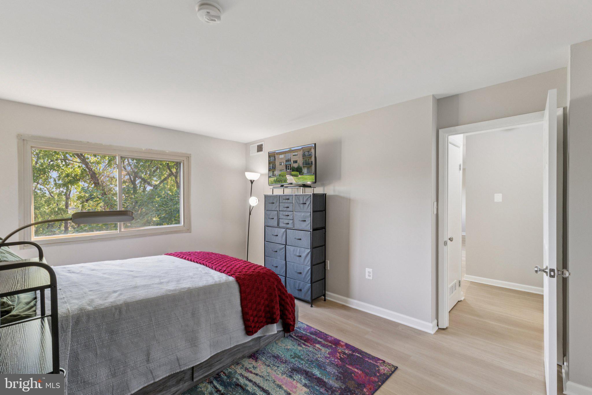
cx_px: 296
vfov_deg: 77.3
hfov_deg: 100.4
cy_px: 198
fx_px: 247
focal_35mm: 15
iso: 250
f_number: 9
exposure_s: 1/6
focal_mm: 10
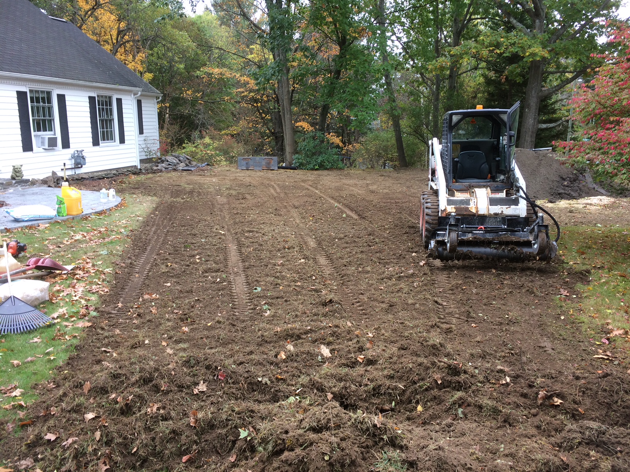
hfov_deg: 61.7
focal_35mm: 29
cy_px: 236
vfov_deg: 48.2
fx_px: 528
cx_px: 315
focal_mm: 4.15
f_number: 2.2
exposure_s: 1/120
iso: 50
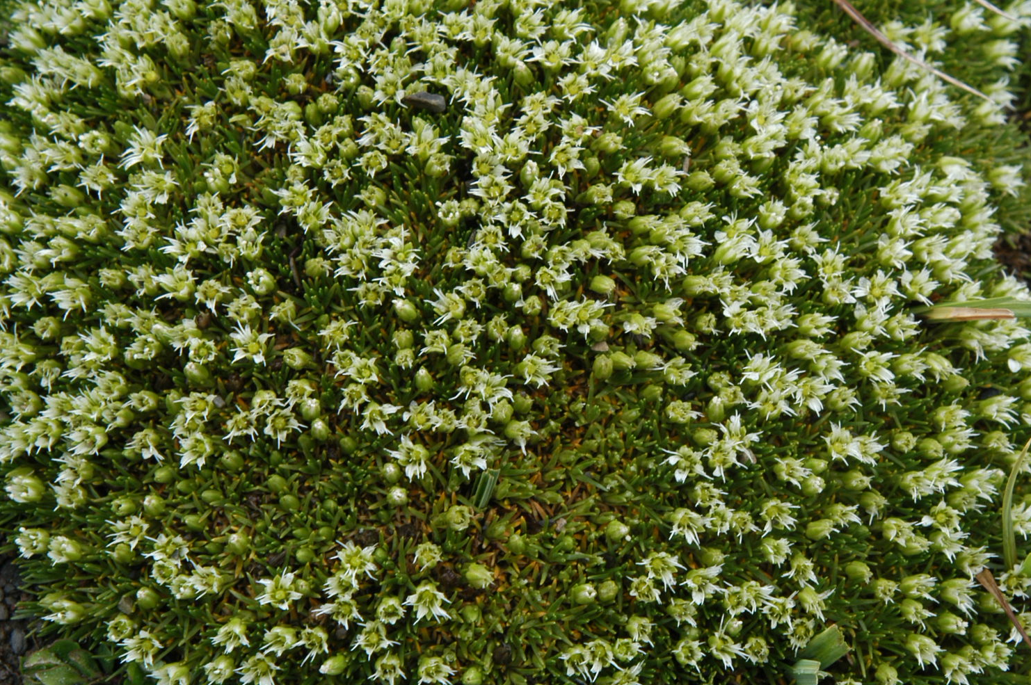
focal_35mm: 136
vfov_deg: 10.1
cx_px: 612
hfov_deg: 15.1
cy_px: 273
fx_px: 3891
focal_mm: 60
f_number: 11
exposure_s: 1/125
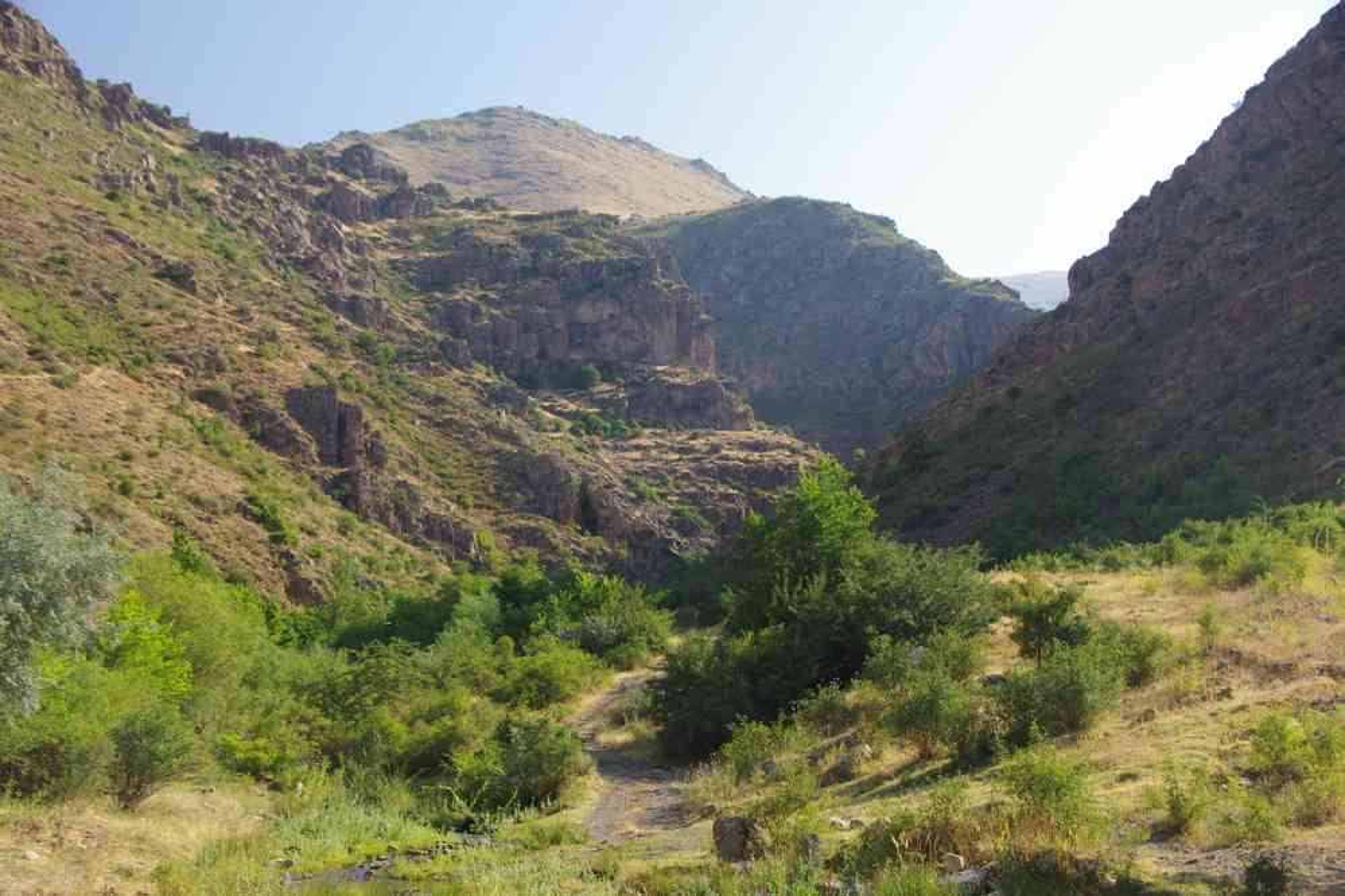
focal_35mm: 52
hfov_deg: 37.9
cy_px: 448
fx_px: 1961
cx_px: 672
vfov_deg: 25.8
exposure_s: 1/60
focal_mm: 35
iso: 200
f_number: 8
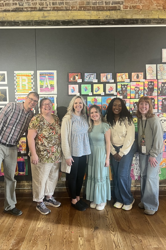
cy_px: 122
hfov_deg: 46.4
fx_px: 194
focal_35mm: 28
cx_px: 78
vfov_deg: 65.5
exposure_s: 1/60
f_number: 1.5
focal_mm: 5.7
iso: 160
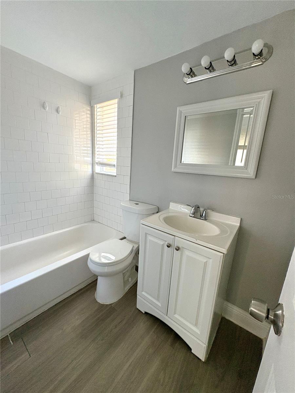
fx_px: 159
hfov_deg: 85.7
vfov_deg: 102.1
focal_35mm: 14
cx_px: 148
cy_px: 196
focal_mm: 2.22
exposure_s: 1/60
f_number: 2.2
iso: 320
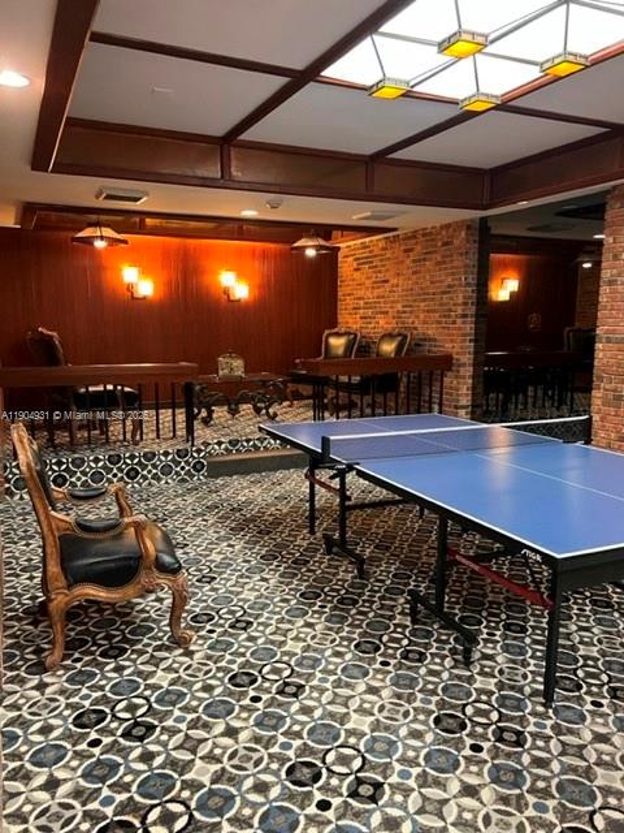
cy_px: 416
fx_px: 625
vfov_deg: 67.3
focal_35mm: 26
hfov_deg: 53.1
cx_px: 312
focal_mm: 5.7
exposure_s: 1/60
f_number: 1.5
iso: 400
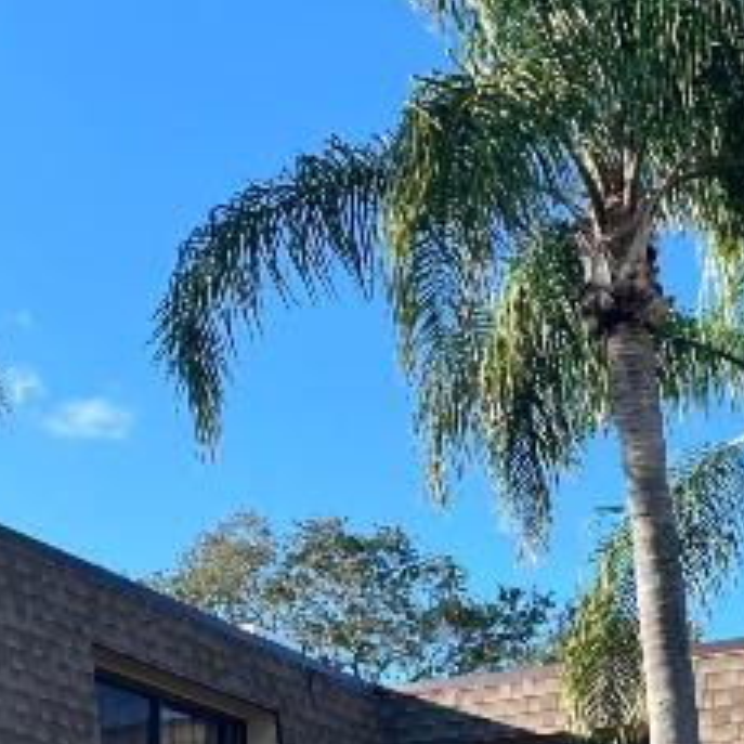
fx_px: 1872
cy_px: 517
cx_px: 328
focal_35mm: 77
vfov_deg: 22.3
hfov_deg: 22.5
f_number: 1.6
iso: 50
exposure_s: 1/1776
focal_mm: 5.1
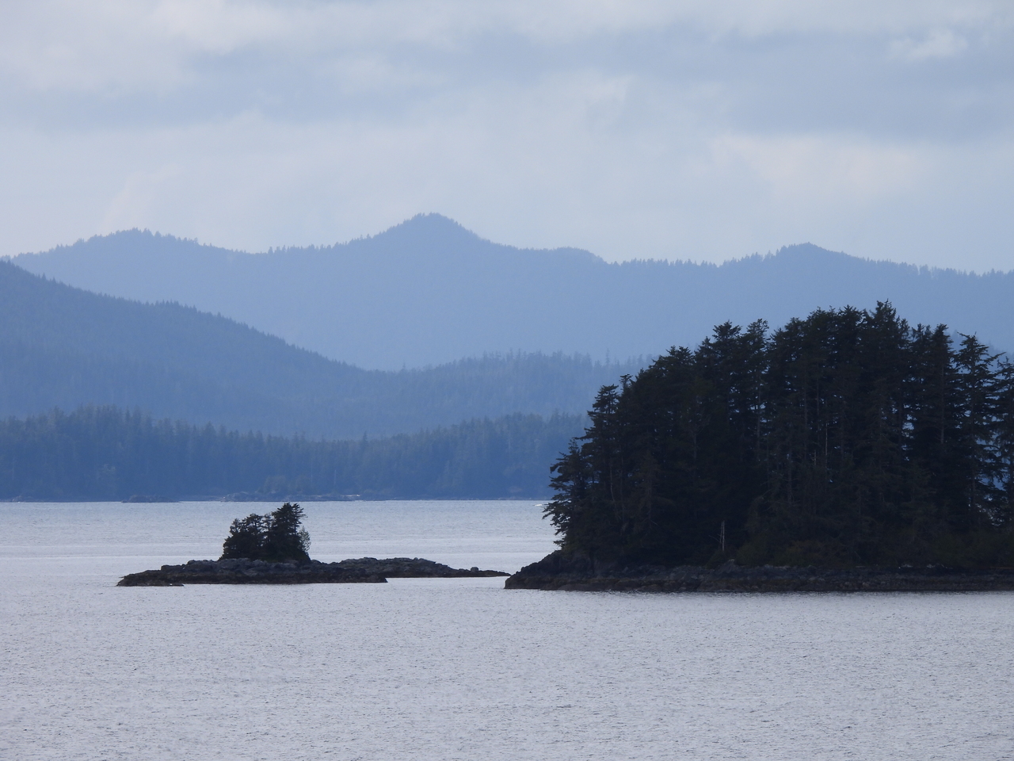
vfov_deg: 3.0
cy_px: 380
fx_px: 14646
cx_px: 507
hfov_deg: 4.0
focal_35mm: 500
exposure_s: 1/800
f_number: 5
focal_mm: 89.2
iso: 100
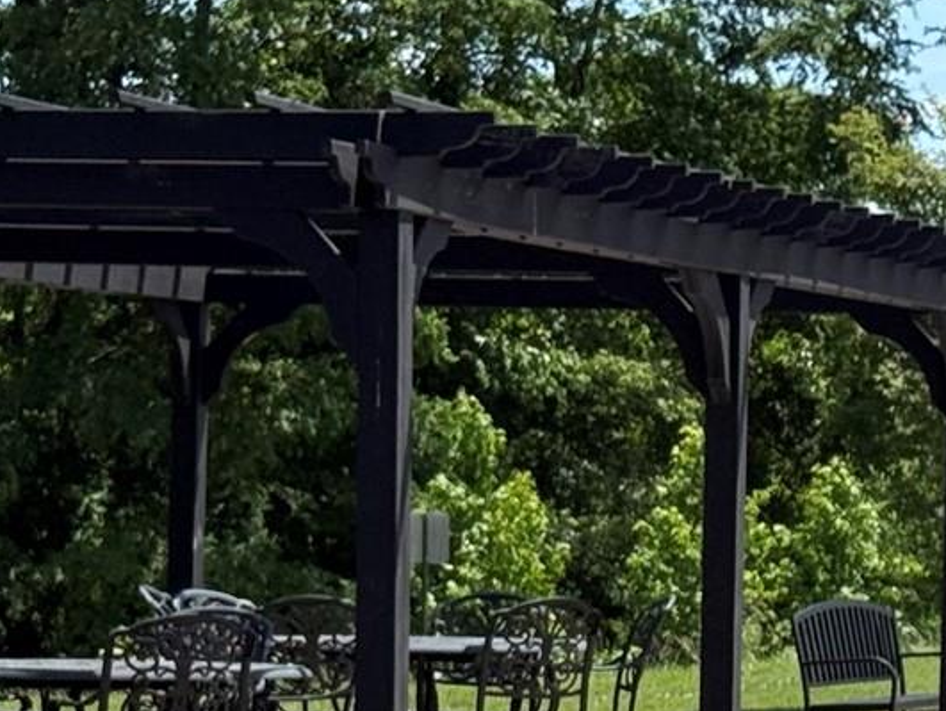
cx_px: 793
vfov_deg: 8.0
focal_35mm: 185
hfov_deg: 10.6
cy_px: 720
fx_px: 5059
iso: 80
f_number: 1.78
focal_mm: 6.76
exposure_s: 1/4098
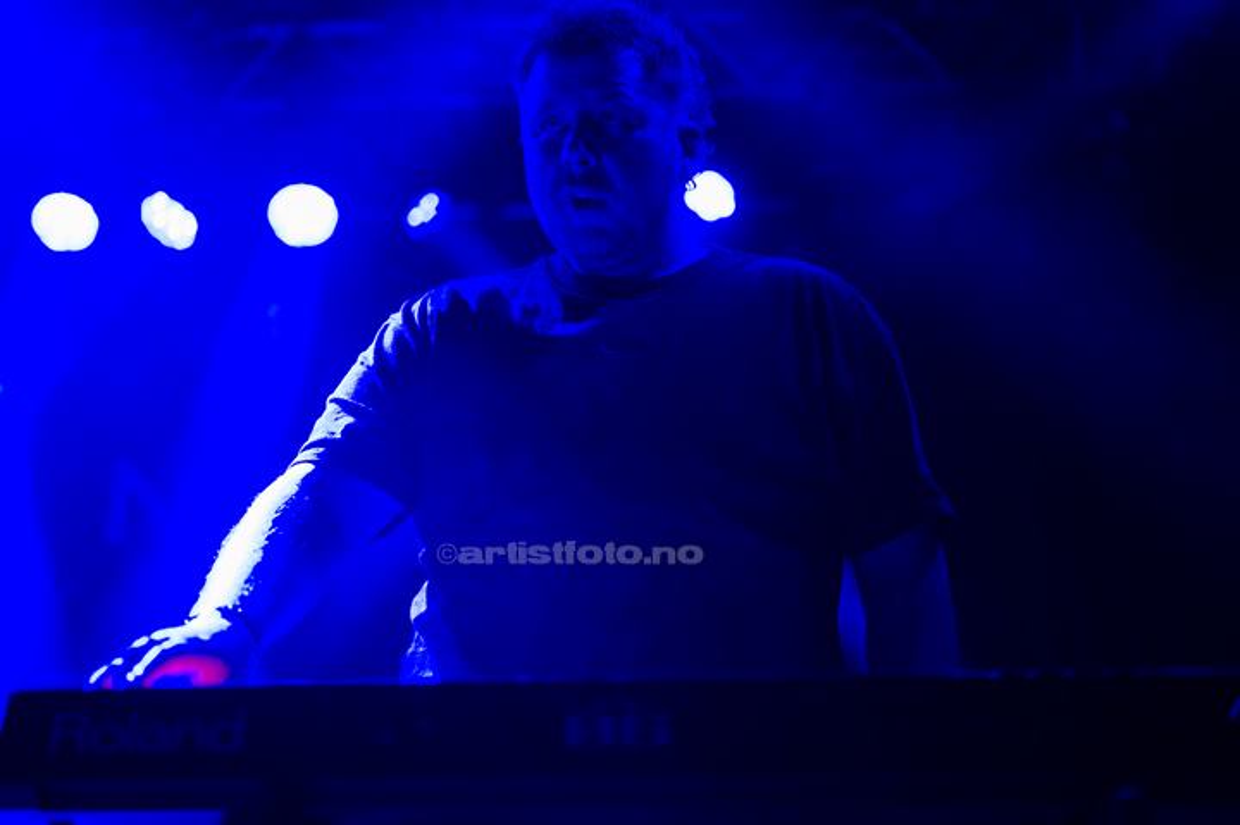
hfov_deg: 39.6
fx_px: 1721
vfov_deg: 27.0
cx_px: 620
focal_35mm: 50
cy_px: 412
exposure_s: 1/640
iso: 1600
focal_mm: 50
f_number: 1.8
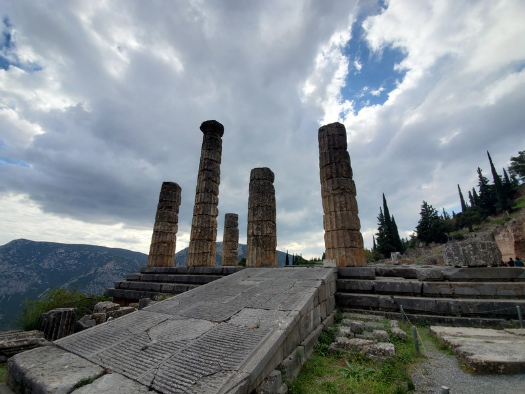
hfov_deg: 106.2
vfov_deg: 89.9
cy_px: 197
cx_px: 262
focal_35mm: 13
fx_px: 197
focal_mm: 1.8
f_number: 2.2
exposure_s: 1/1289
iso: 50
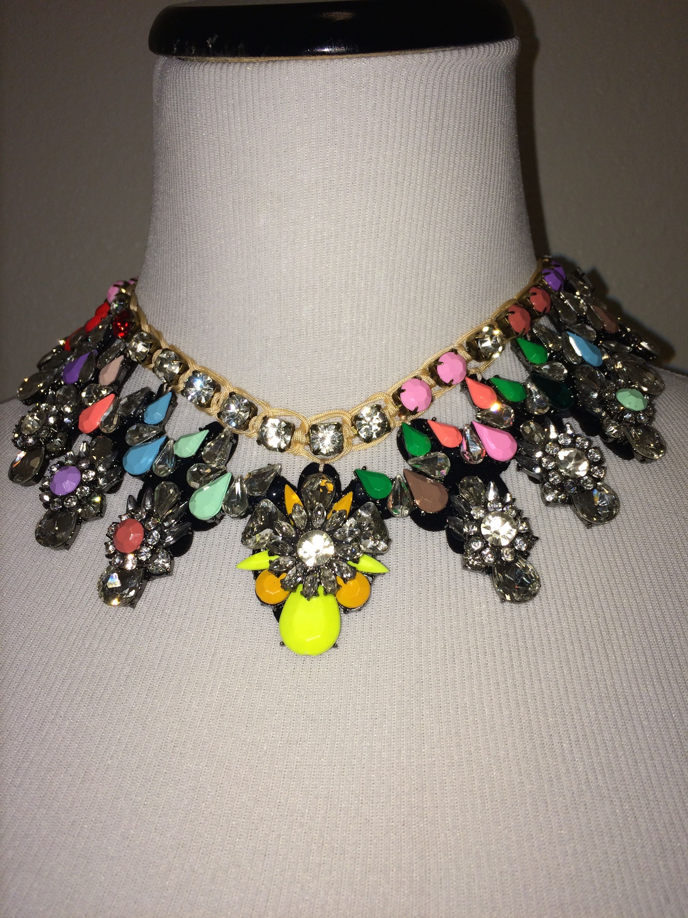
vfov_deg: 61.7
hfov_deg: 48.2
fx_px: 769
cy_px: 459
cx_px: 344
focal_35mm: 29
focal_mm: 4.15
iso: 32
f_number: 2.2
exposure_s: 1/249
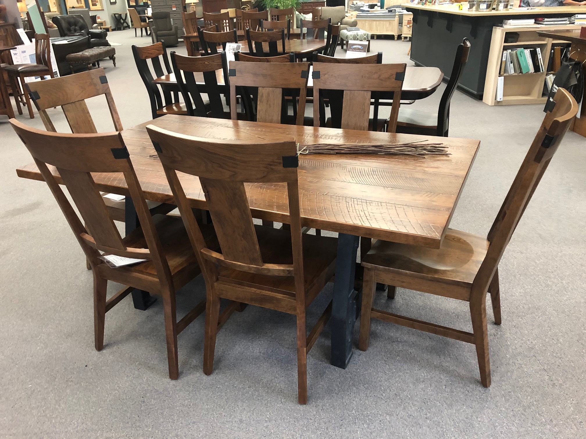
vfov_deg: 49.7
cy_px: 220
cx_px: 293
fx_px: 474
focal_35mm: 28
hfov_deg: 63.4
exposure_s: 1/15
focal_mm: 3.99
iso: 64
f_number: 1.8
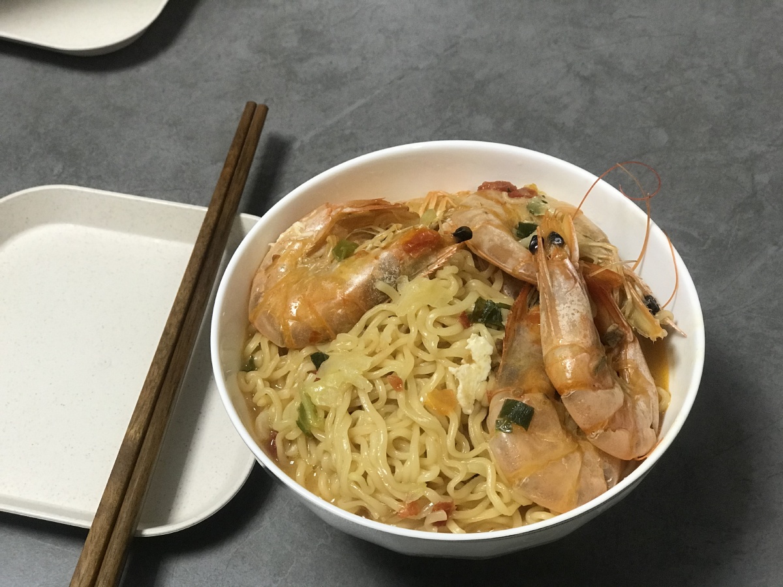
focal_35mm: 57
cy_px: 294
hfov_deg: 33.8
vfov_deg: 25.7
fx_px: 1289
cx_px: 392
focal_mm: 6.6
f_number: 2.8
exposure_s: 1/50
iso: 160
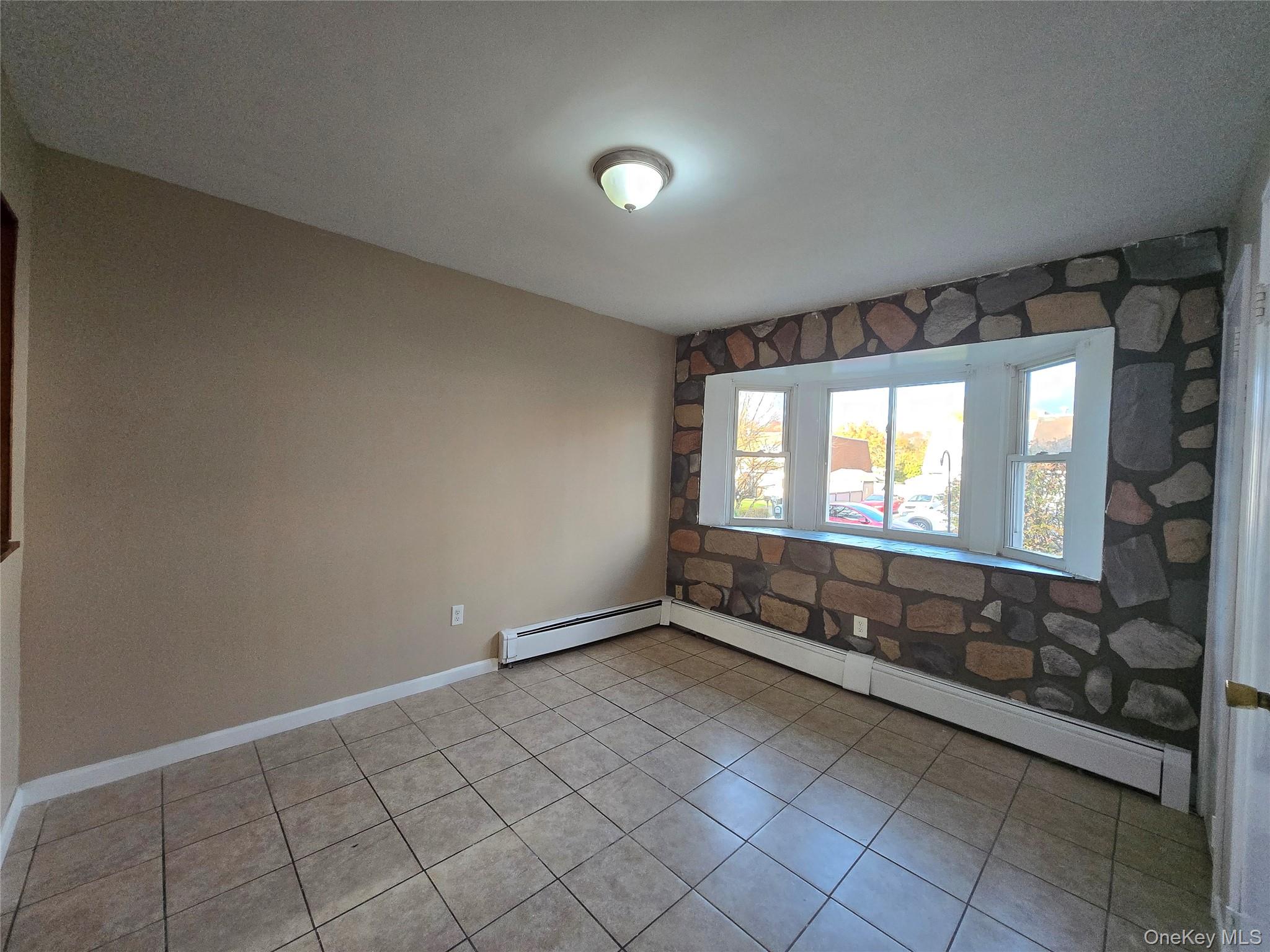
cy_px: 476
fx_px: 477
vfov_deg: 89.9
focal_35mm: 13
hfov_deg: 106.2
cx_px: 635
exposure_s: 1/100
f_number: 2.2
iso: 250
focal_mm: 1.7
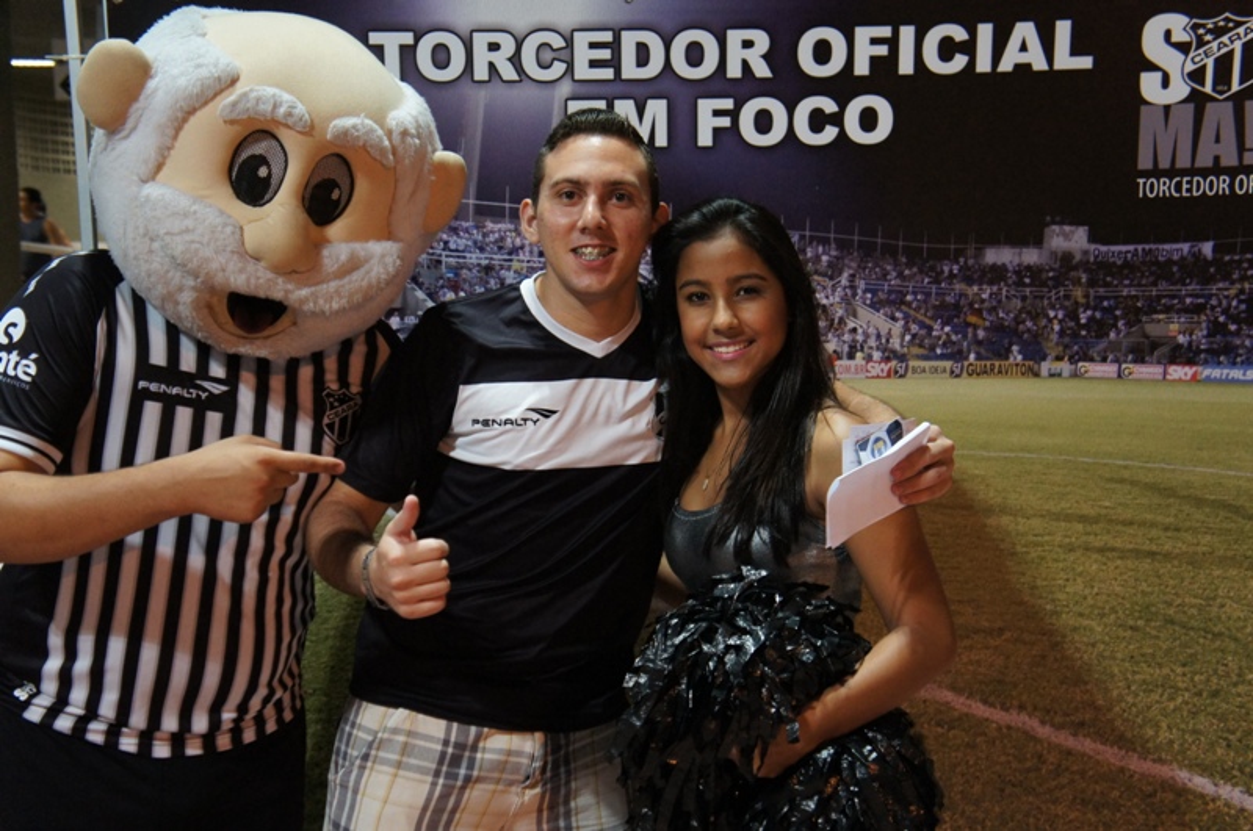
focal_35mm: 51
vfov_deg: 26.4
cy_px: 416
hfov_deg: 38.9
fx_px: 1773
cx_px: 626
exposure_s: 1/30
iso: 1600
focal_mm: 34
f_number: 4.5
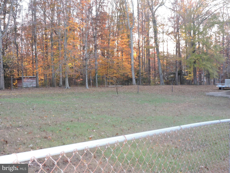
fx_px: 312
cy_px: 86
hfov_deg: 40.4
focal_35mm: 47
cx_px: 115
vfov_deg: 30.9
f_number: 3.5
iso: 320
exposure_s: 1/80
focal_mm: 8.4
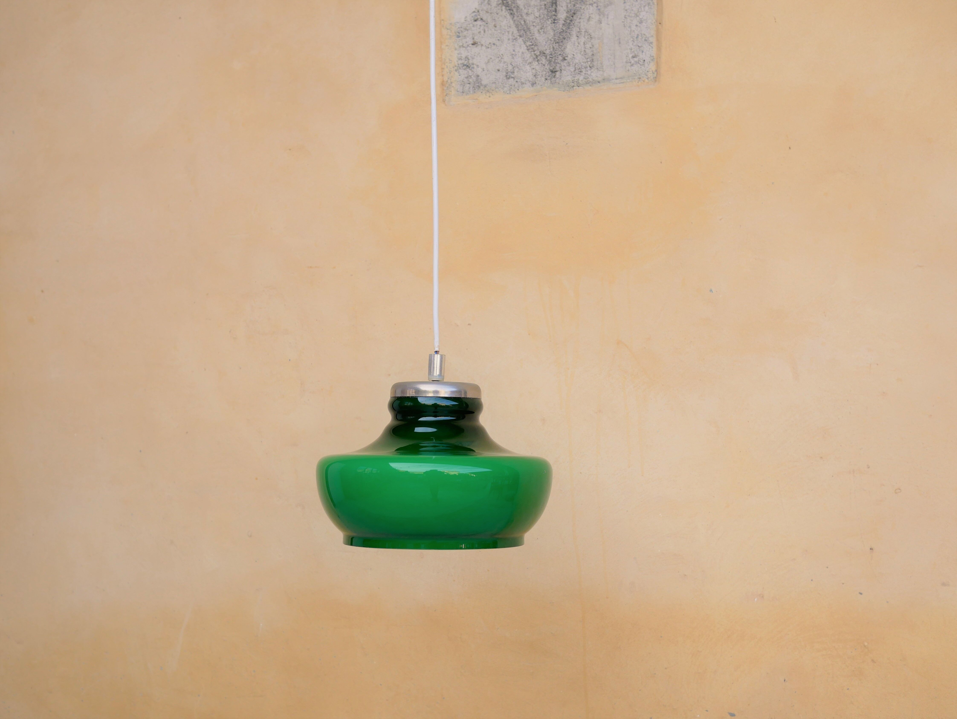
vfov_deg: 36.0
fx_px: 1106
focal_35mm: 40
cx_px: 478
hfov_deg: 46.8
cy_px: 360
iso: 200
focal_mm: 20
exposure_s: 1/500
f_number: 3.5
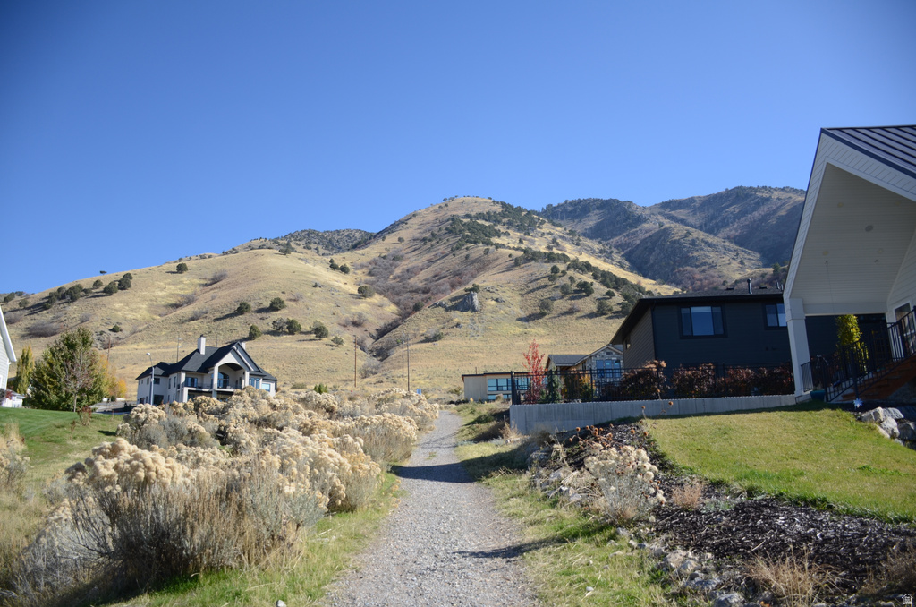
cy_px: 304
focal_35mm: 27
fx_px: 686
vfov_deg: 47.7
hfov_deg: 67.5
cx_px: 458
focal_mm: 18
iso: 100
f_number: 3.5
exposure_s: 1/800
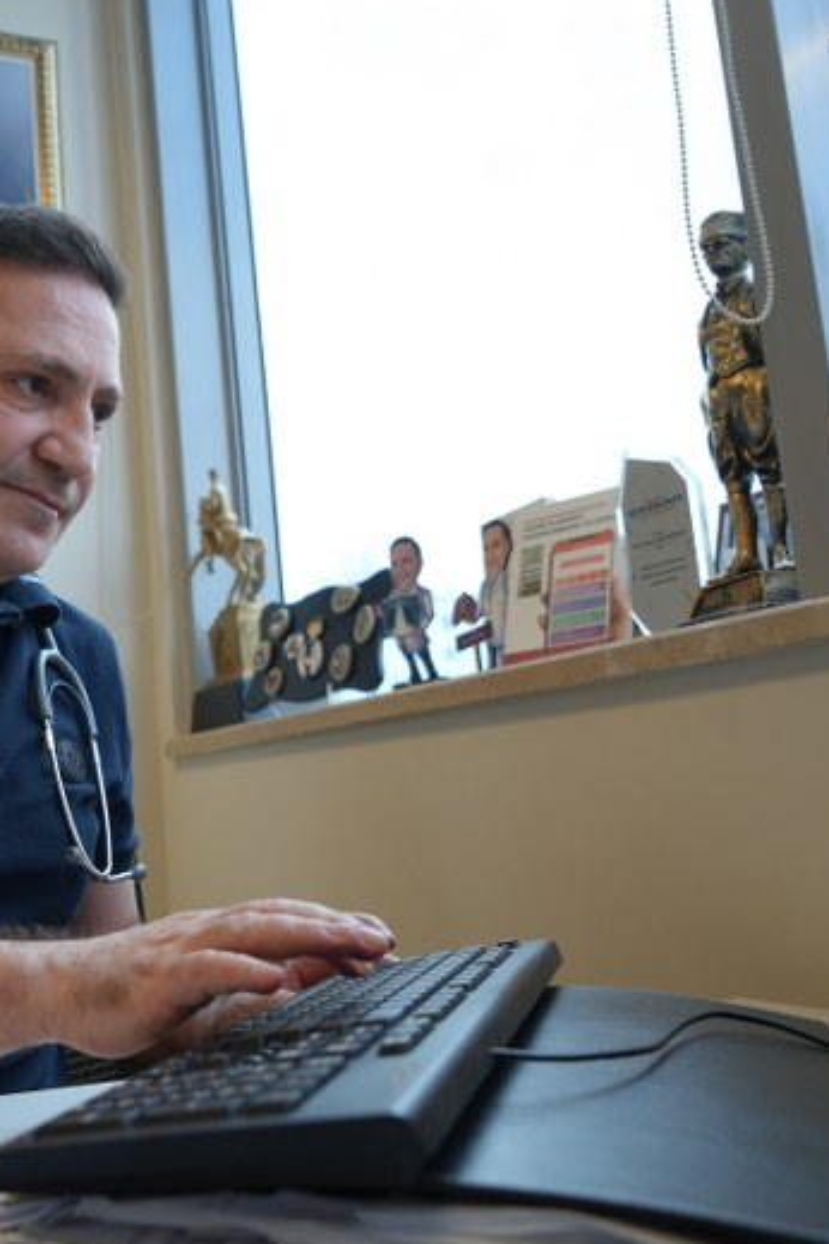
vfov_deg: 51.9
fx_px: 1278
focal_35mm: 37
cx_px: 58
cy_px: 634
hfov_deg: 33.7
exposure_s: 1/160
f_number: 4
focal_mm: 24
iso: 800
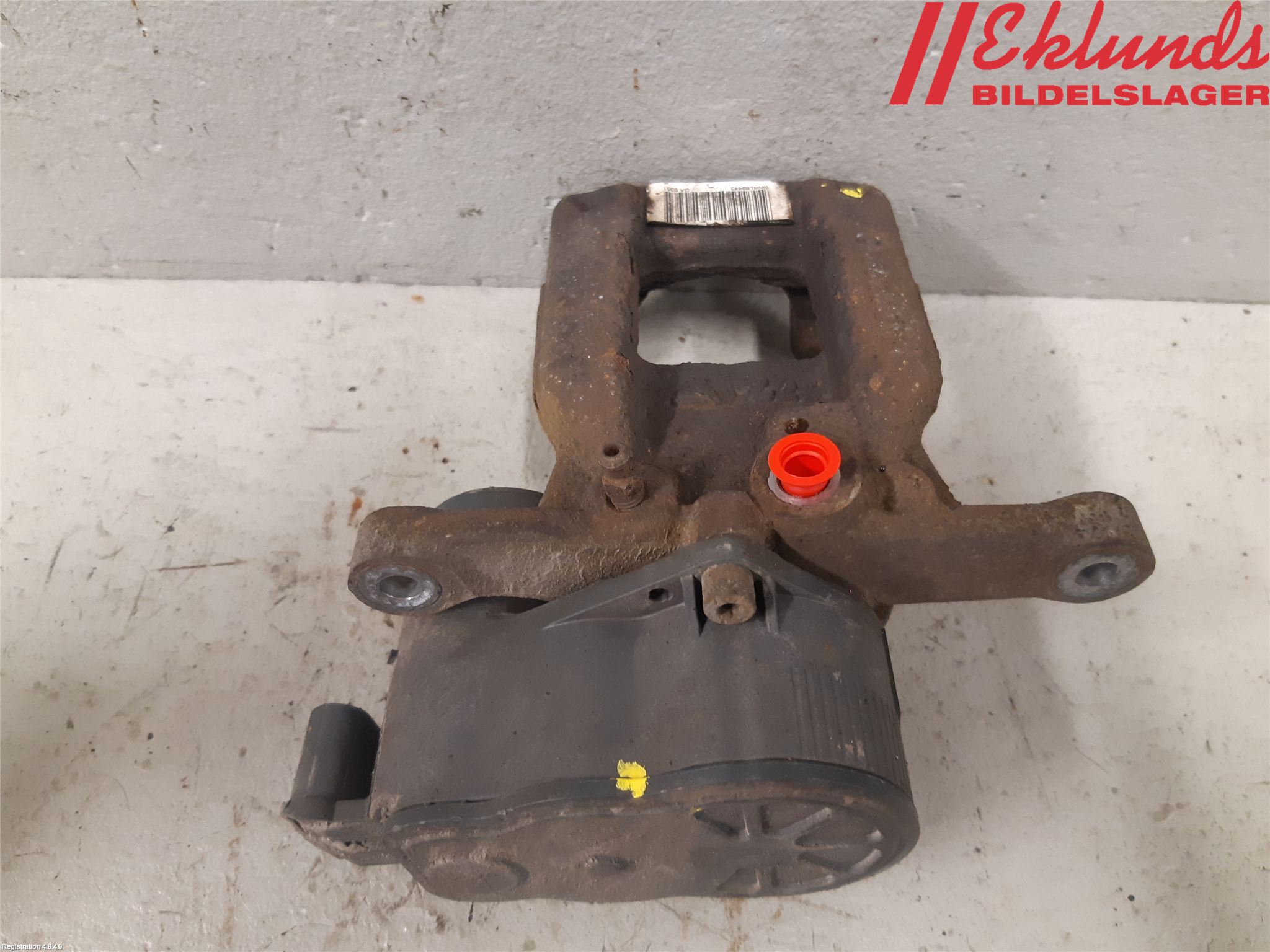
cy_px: 476
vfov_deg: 53.1
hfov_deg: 67.3
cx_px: 635
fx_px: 954
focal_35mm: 26
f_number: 1.7
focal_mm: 3.93
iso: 250
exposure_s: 1/33
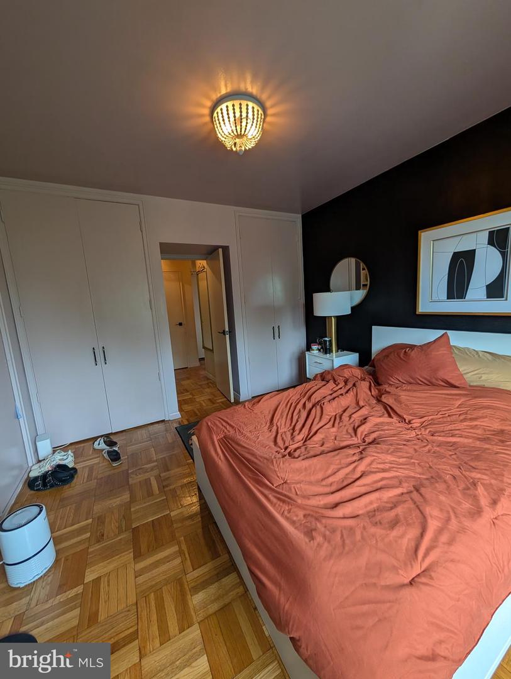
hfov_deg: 94.6
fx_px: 236
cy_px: 340
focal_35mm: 12
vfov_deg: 110.5
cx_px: 256
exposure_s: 1/60
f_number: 1.7
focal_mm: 2.02
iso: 46
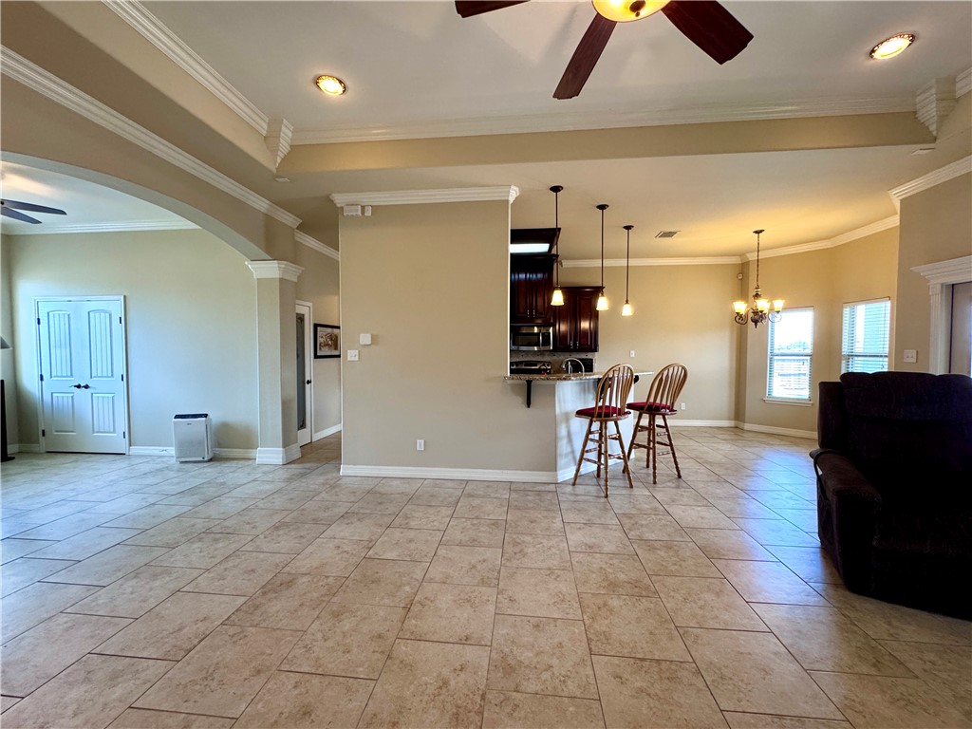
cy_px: 364
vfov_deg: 85.7
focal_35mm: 14
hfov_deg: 102.1
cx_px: 486
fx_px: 393
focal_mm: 2.22
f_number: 2.2
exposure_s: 1/120
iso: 250
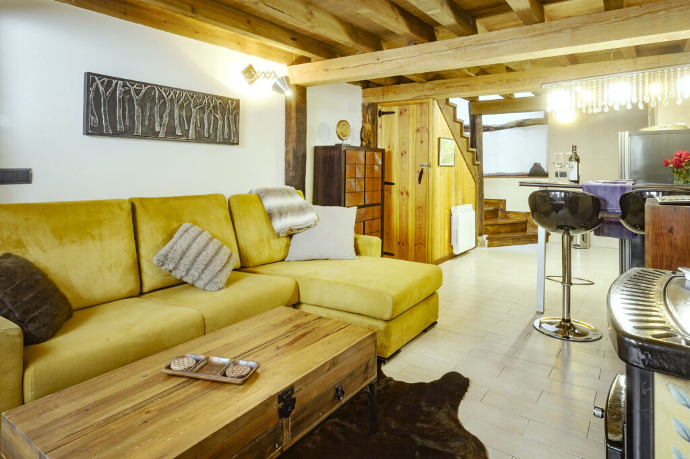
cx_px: 345
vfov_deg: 61.8
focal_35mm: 20
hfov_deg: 84.0
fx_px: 383
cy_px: 230
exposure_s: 2
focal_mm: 20
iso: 125
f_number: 13
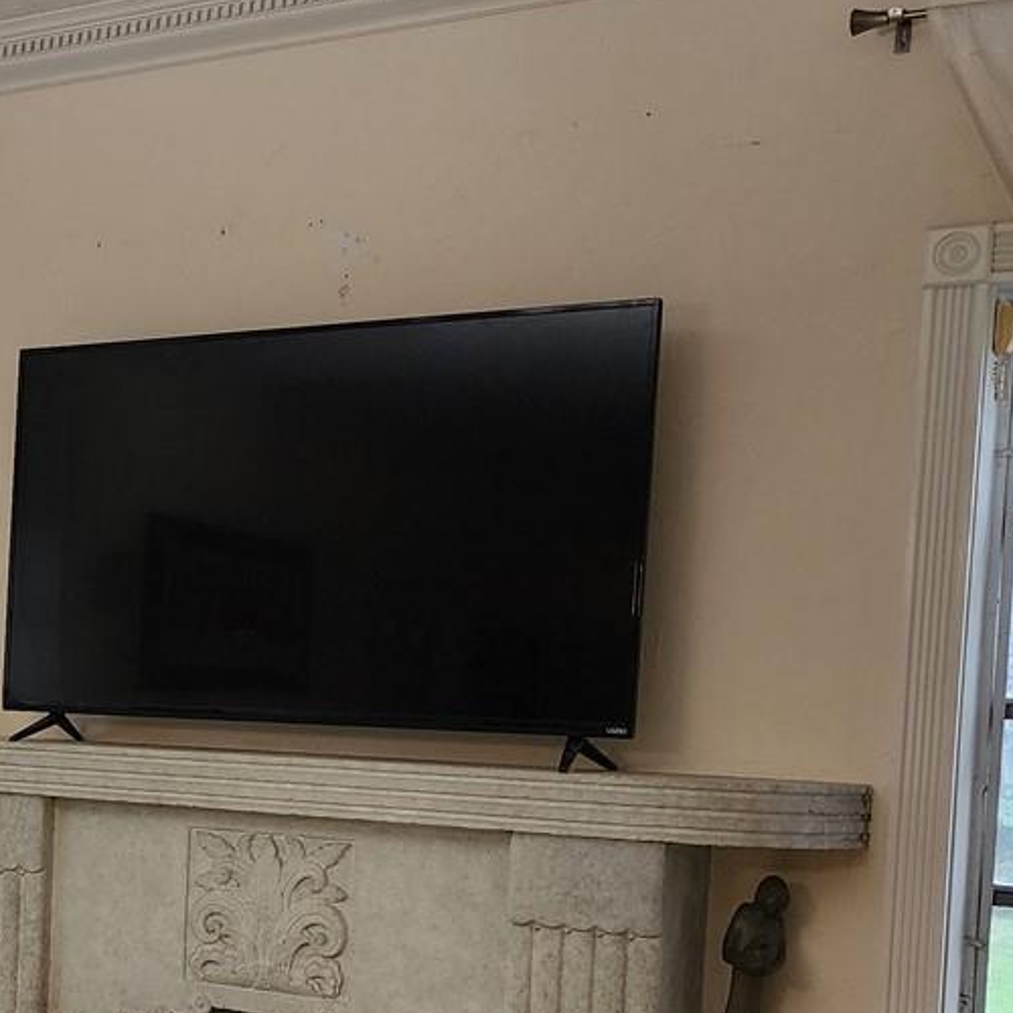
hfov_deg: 24.2
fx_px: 2152
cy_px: 782
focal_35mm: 65
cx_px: -180
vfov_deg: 26.1
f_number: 1.8
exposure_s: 1/120
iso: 500
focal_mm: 6.4
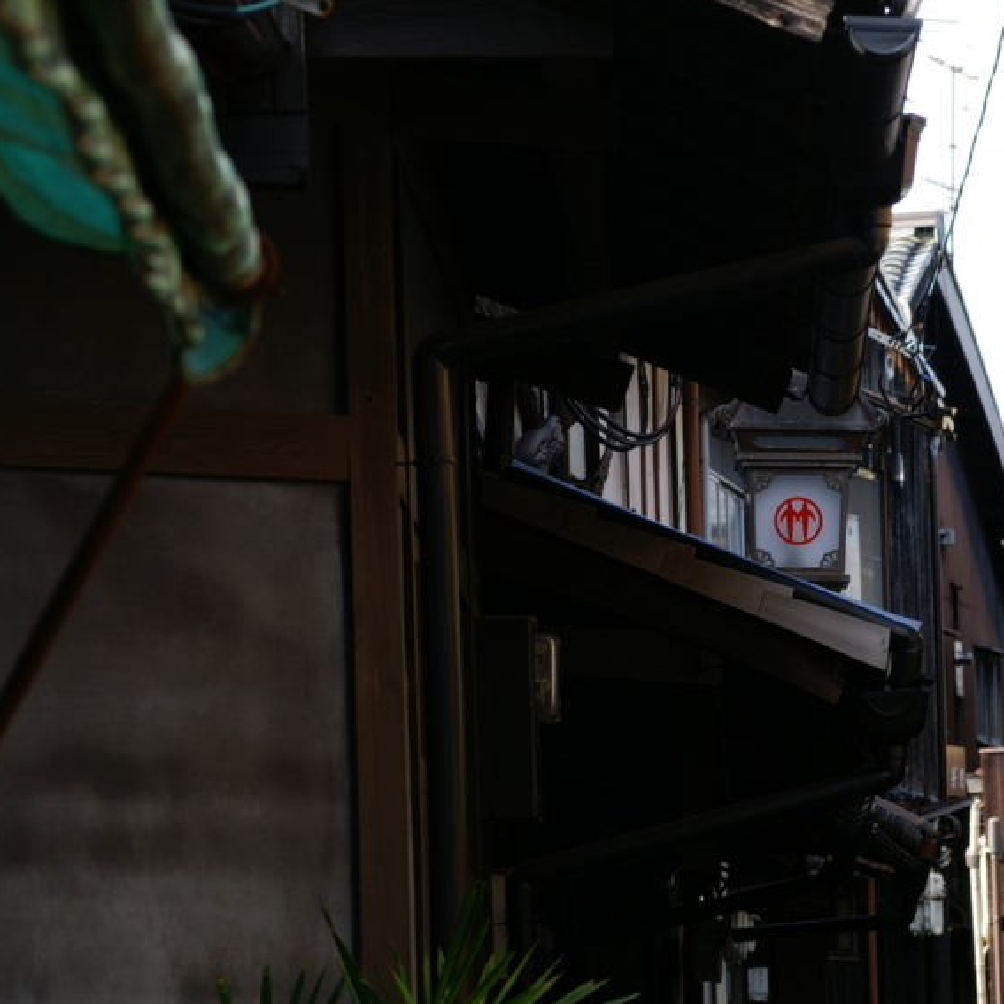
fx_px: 7547
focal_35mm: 230
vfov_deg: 7.6
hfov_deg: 7.6
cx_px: 783
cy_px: 533
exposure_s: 1/100
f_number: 7.1
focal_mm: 100
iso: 125
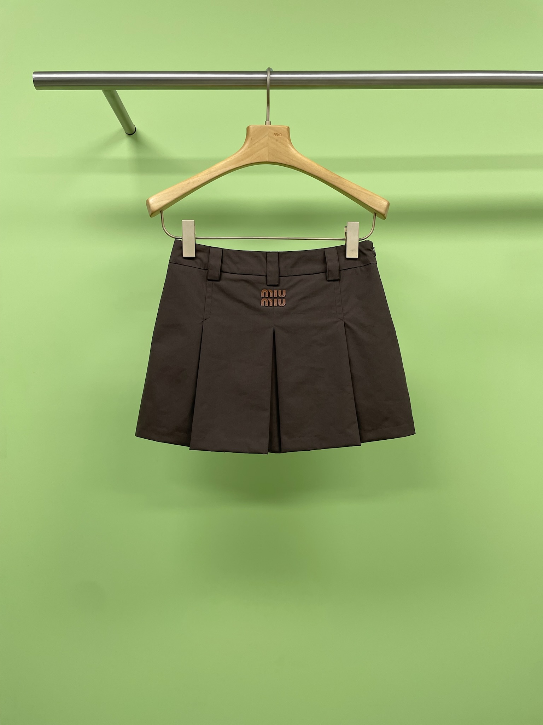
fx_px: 544
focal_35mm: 26
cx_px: 272
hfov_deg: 53.1
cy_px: 362
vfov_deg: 67.3
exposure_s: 1/100
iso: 64
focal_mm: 4.2
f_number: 1.6
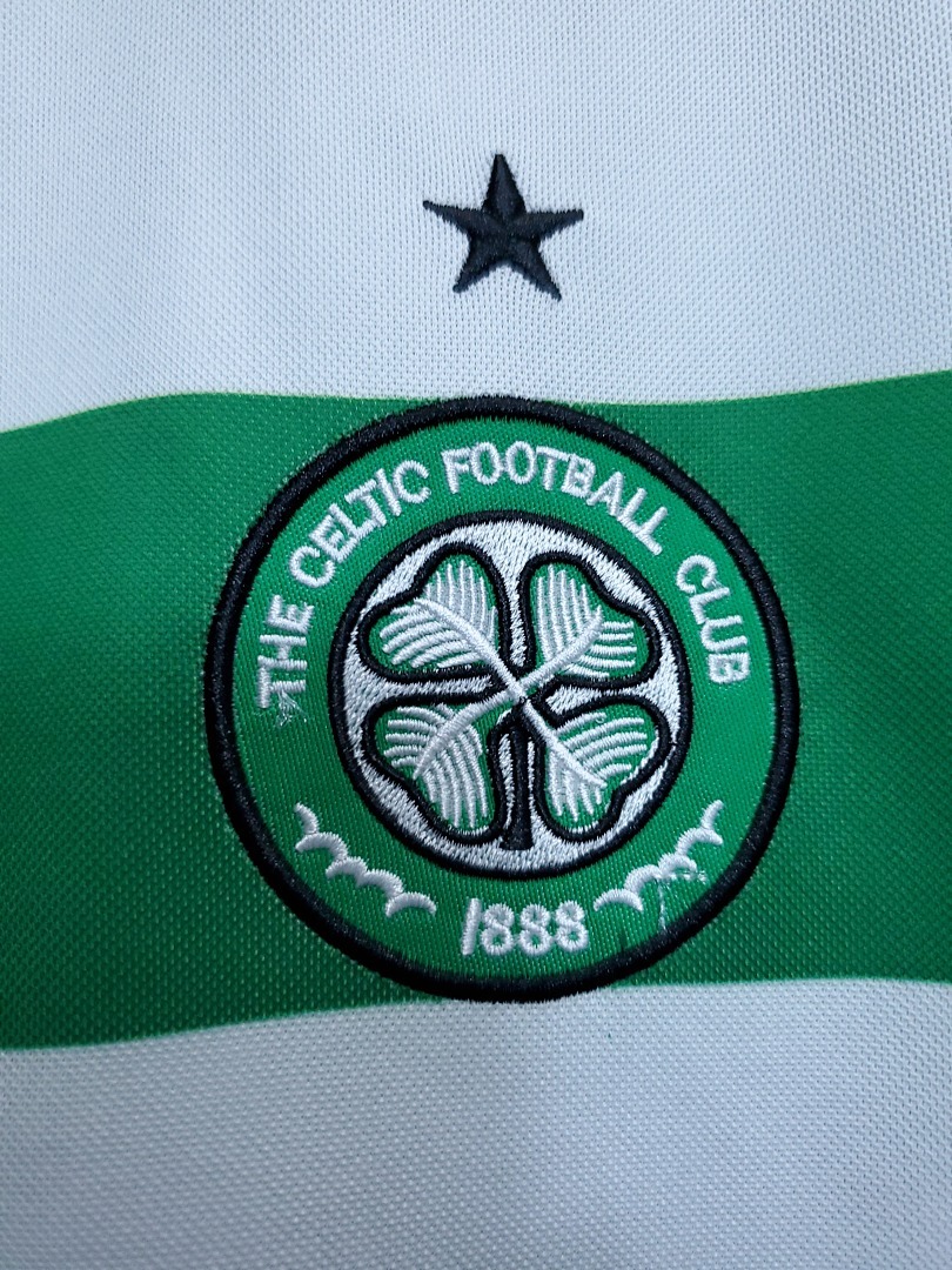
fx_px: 953
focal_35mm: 26
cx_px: 476
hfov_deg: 53.1
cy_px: 635
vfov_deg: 67.3
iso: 200
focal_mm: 4.3
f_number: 1.5
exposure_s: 1/30
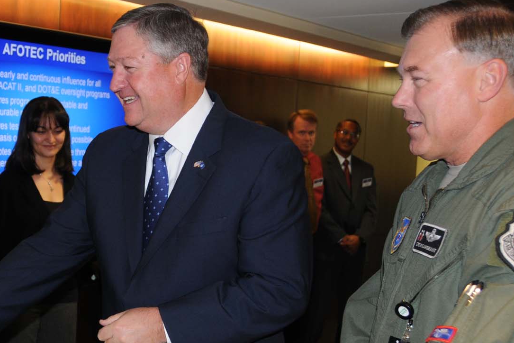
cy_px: 235
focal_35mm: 58
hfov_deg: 32.9
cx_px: 63
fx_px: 828
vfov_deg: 23.2
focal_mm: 20
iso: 400
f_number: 4
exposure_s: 1/60
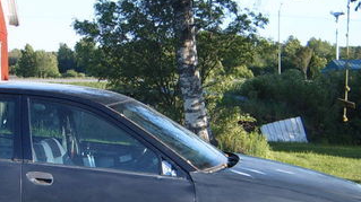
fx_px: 775
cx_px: 71
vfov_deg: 14.7
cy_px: 184
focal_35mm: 81
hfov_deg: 25.8
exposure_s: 1/350
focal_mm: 6.2
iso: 63
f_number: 2.9
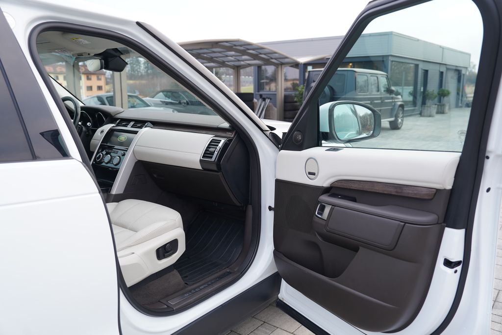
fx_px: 418
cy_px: 168
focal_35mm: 30
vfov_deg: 43.6
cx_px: 251
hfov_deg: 61.9
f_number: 4
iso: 200
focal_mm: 30
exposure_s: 1/60
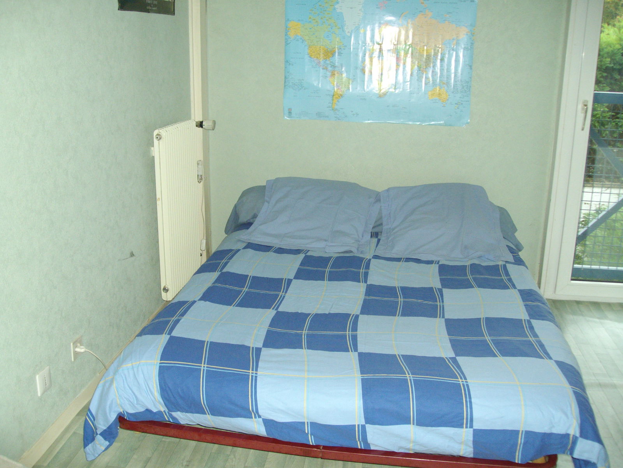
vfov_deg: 39.7
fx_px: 648
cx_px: 312
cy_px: 234
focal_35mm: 36
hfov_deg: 51.4
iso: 222
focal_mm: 6
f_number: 2.7
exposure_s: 1/50
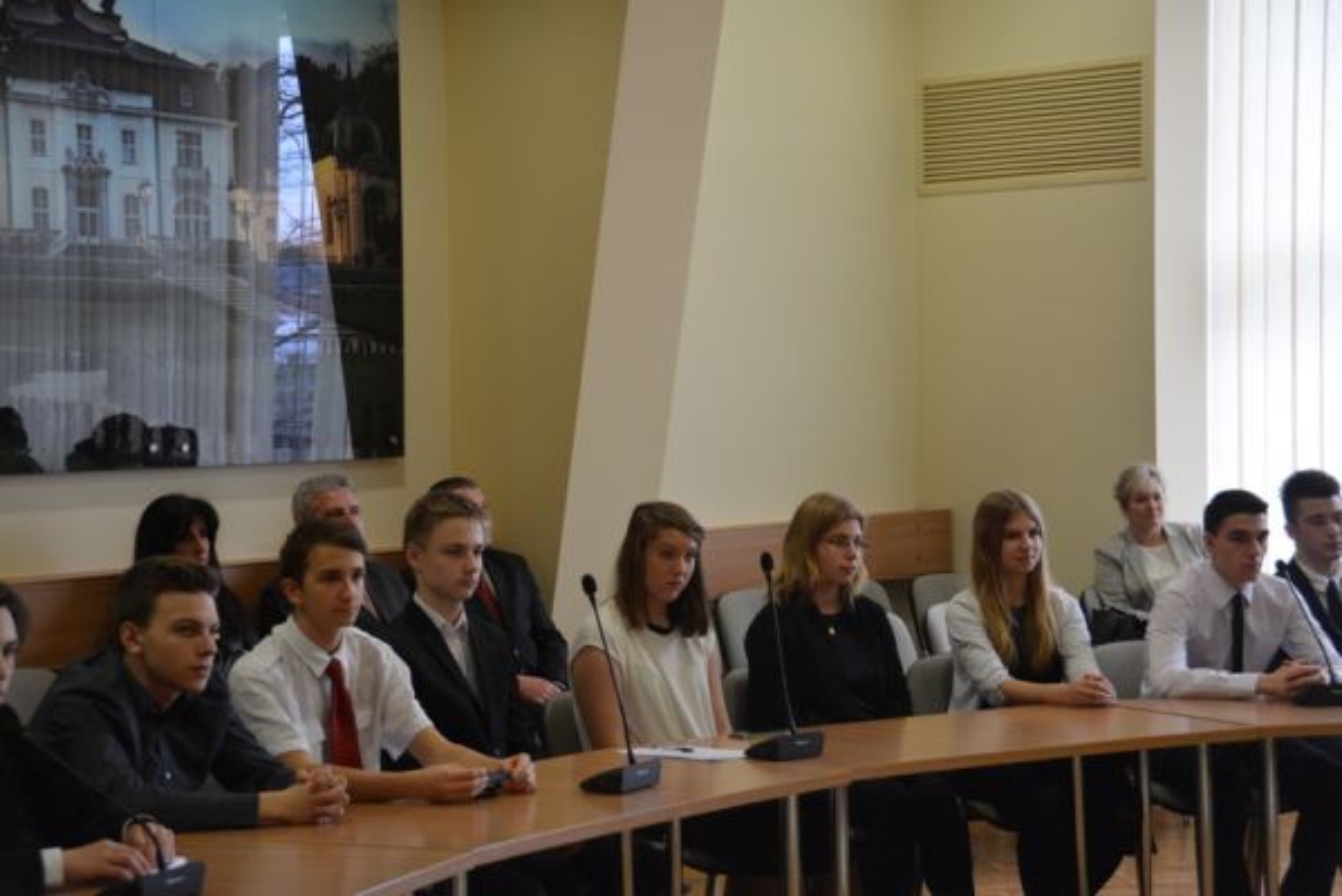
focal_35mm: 75
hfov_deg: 27.0
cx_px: 671
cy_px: 448
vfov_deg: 18.2
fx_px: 2797
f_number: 4.8
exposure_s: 1/60
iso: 560
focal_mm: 50
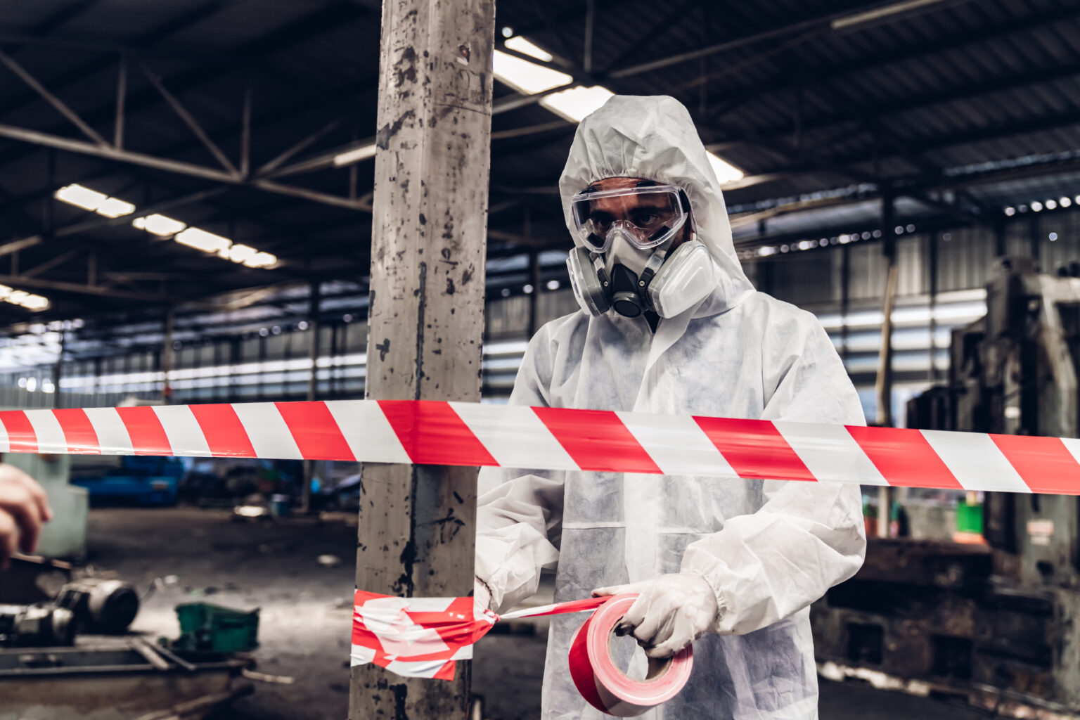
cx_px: 540
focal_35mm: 38
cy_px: 360
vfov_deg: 35.1
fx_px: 1140
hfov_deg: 50.7
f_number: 2.8
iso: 800
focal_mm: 38
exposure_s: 1/250
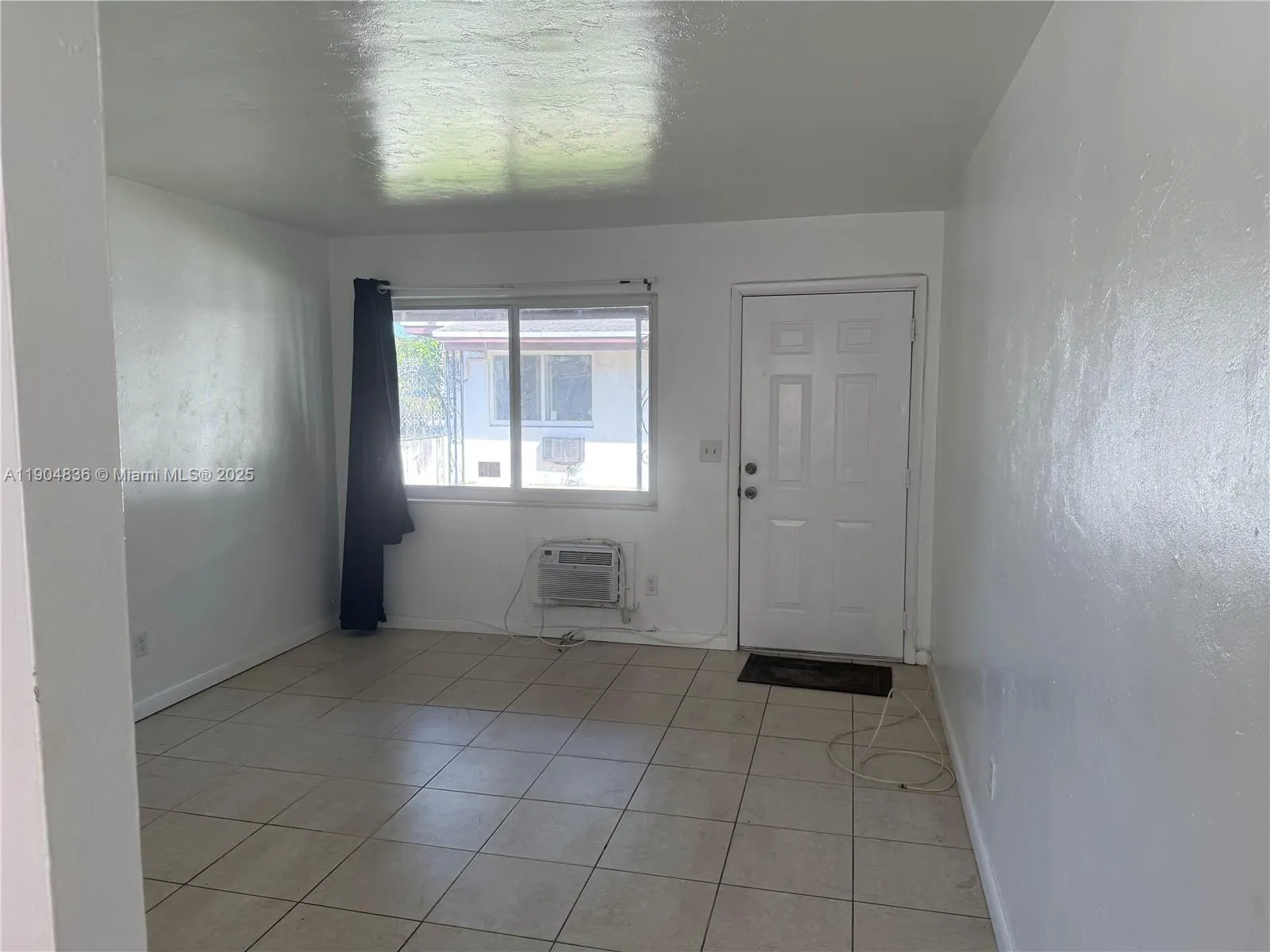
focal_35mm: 24
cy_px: 476
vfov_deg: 56.8
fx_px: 881
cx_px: 635
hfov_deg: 71.6
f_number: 1.78
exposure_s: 1/231
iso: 100
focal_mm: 6.76
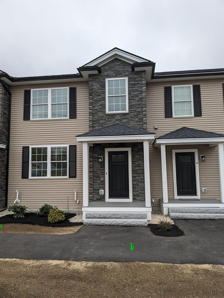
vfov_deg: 71.6
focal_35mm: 24
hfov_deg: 56.8
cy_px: 149
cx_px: 112
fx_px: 207
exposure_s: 1/1437
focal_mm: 4.53
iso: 45
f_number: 1.7
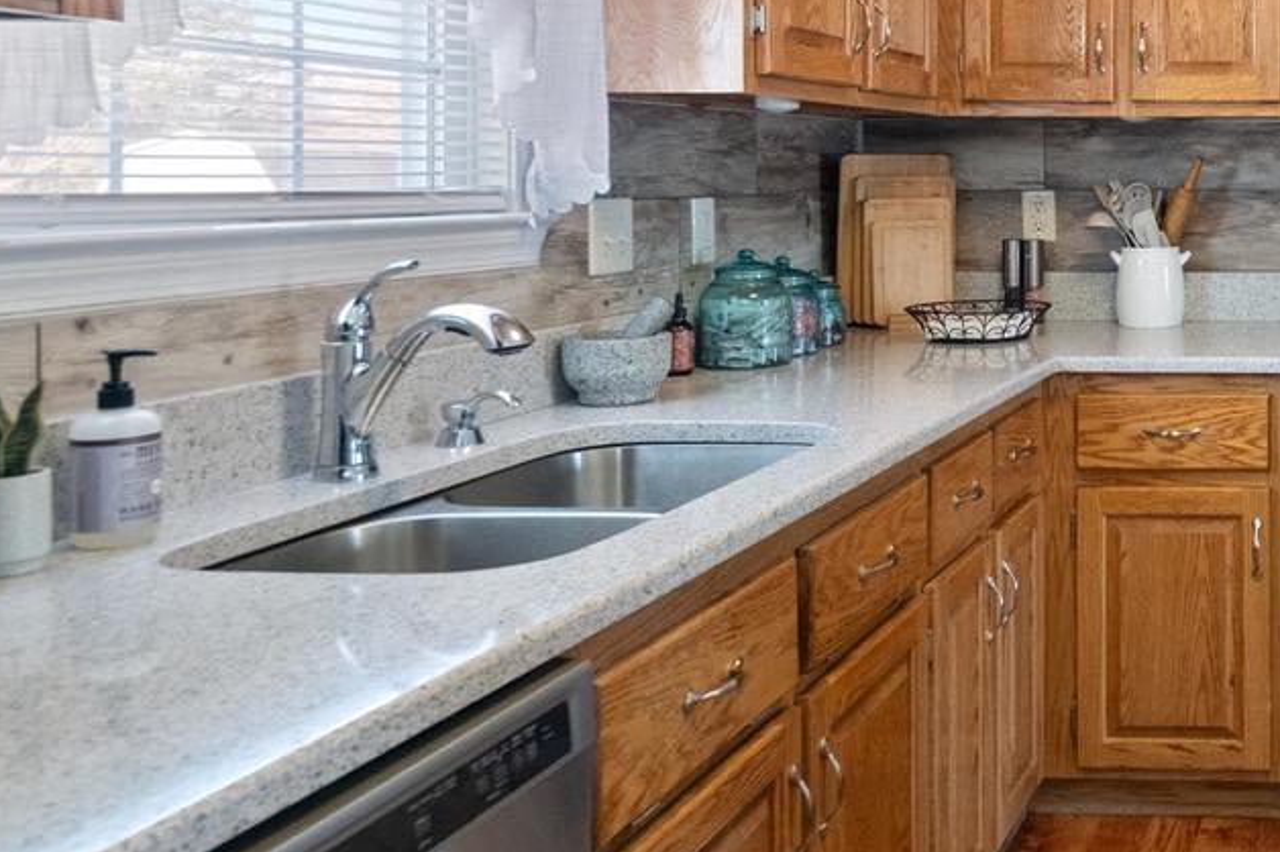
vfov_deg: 33.5
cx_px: 1315
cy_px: 218
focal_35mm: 39
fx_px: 1386
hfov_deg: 42.1
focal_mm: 11.2
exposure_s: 1/8
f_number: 7.1
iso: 800
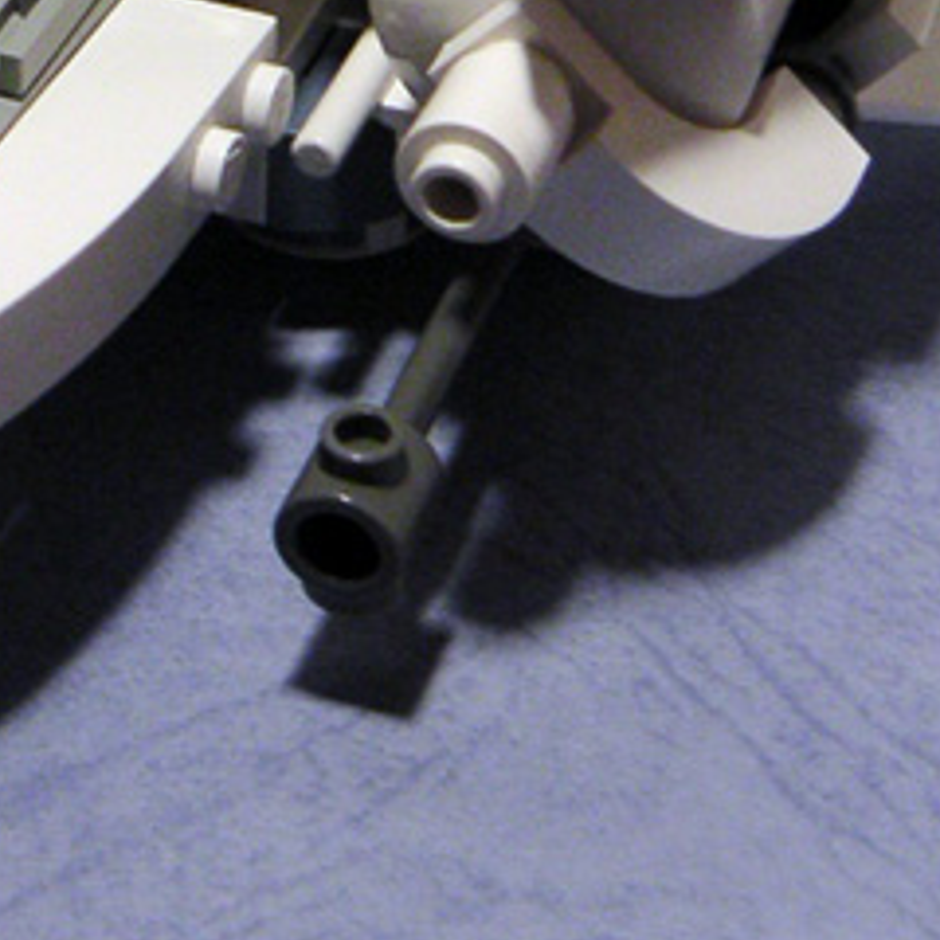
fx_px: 3441
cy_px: -86
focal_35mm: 112
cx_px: 243
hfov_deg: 15.5
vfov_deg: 15.2
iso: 80
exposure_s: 1/45
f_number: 2.8
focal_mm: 6
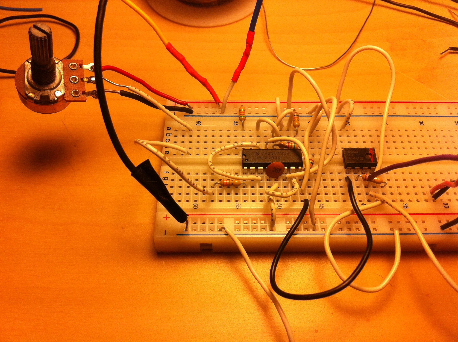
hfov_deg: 52.7
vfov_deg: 40.6
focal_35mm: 35
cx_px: 229
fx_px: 462
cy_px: 171
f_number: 2.8
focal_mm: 3.85
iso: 80
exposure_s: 1/234
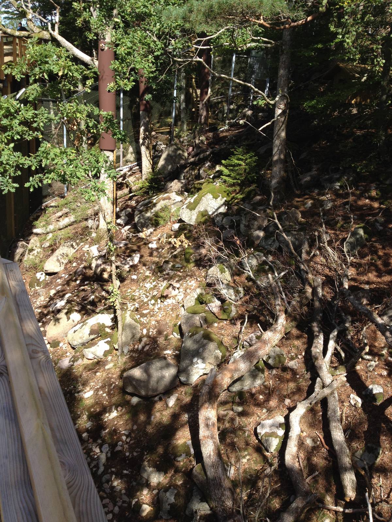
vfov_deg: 52.6
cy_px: 261
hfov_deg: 40.7
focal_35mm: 35
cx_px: 196
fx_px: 528
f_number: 2.4
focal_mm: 4.28
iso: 50
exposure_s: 1/665
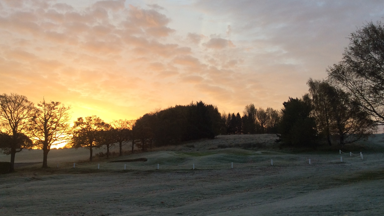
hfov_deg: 54.0
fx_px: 377
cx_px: 180
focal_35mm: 37
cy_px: 94
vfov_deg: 32.0
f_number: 2.4
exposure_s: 1/104
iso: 32
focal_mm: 3.3
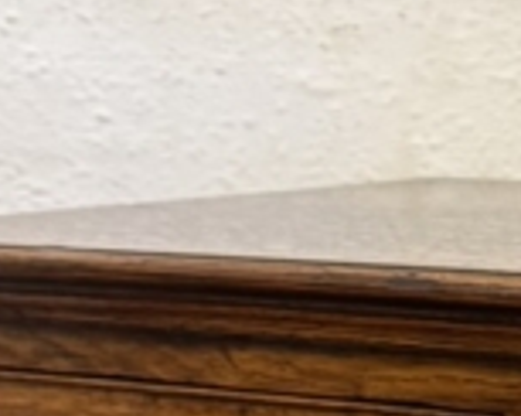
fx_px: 2834
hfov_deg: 9.5
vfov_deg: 8.0
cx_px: 1209
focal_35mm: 184
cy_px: 825
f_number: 1.78
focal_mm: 6.76
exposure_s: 1/50
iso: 125
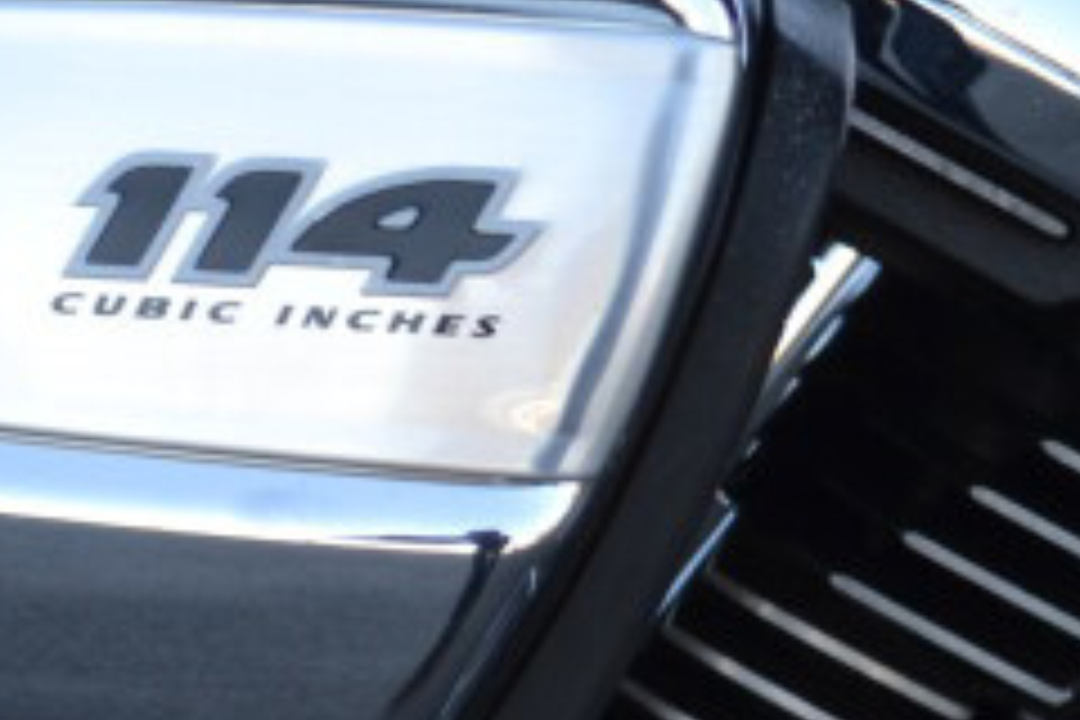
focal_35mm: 255
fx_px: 7649
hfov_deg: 8.0
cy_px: 878
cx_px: -234
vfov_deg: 5.4
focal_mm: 34
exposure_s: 1/125
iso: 200
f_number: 5.6
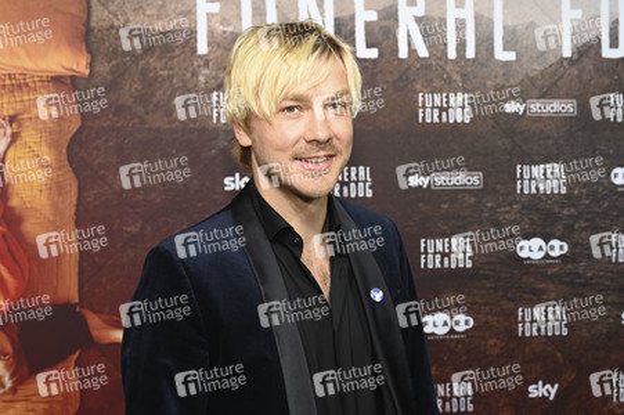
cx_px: 312
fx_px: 779
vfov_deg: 29.8
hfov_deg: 43.6
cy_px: 208
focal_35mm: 45
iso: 400
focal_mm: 45
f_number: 6.3
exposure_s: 1/200
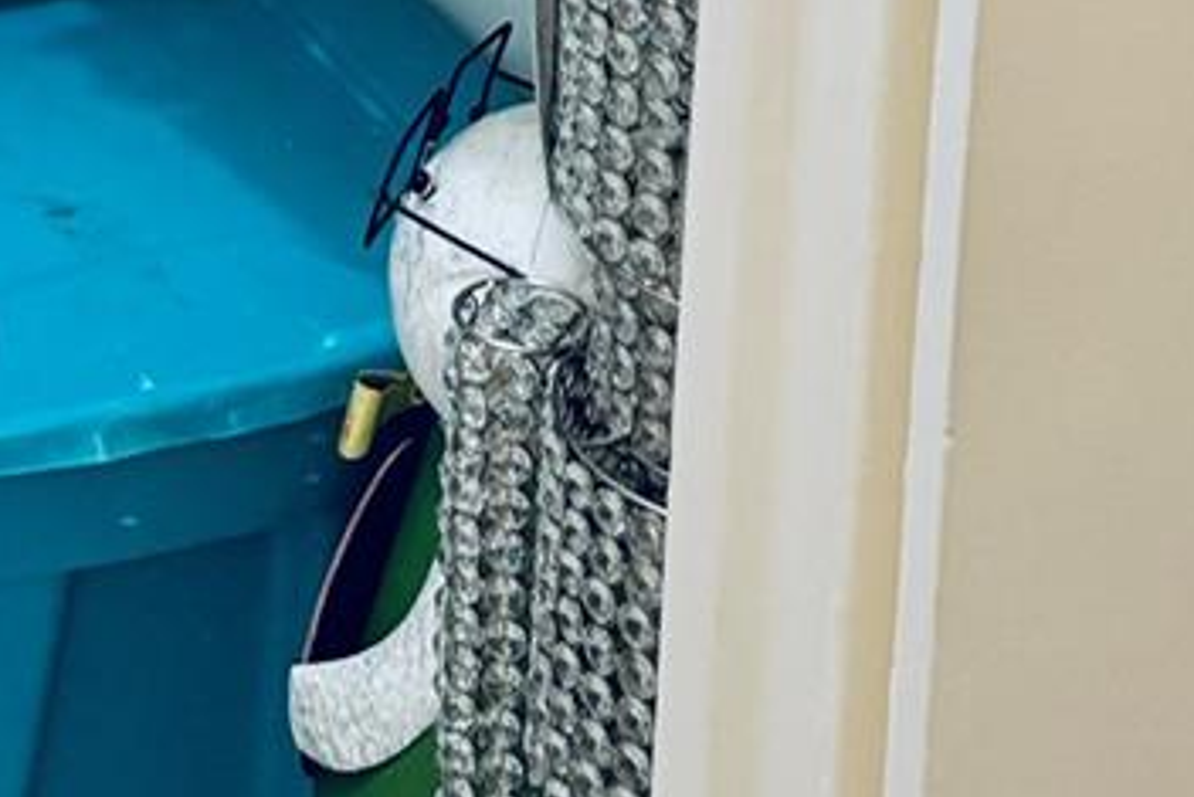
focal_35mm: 118
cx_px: -251
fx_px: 3915
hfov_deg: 16.6
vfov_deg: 10.0
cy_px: -1204
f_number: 1.6
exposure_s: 1/60
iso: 250
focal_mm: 5.96
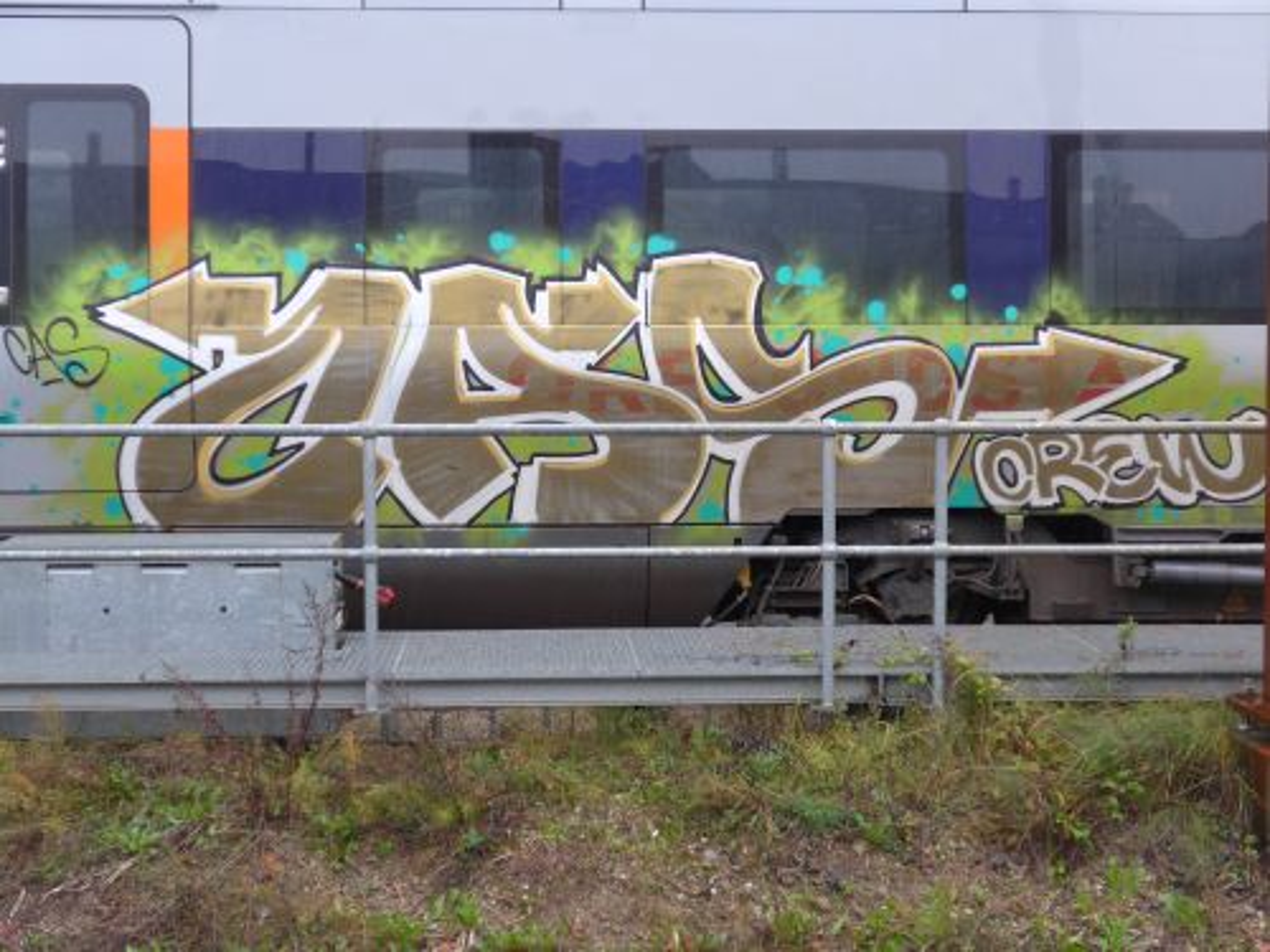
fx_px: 2165
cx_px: 635
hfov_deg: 32.7
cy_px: 476
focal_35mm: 59
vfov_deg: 24.8
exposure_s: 1/60
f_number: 3.5
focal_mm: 12
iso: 125
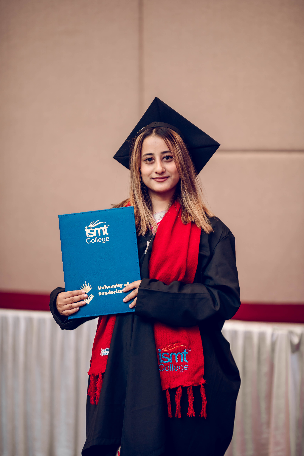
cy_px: 228
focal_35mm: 105
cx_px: 152
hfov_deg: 13.0
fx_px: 1330
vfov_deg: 19.5
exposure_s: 1/160
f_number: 1.4
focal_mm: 105
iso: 400
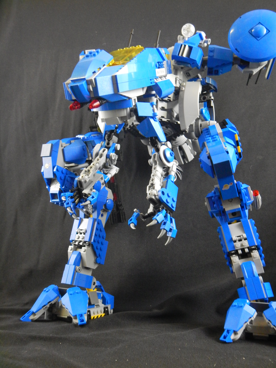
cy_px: 184
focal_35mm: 33
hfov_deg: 42.9
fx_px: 351
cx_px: 138
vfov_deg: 55.4
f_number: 3.9
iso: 800
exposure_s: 1/8
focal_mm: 5.9
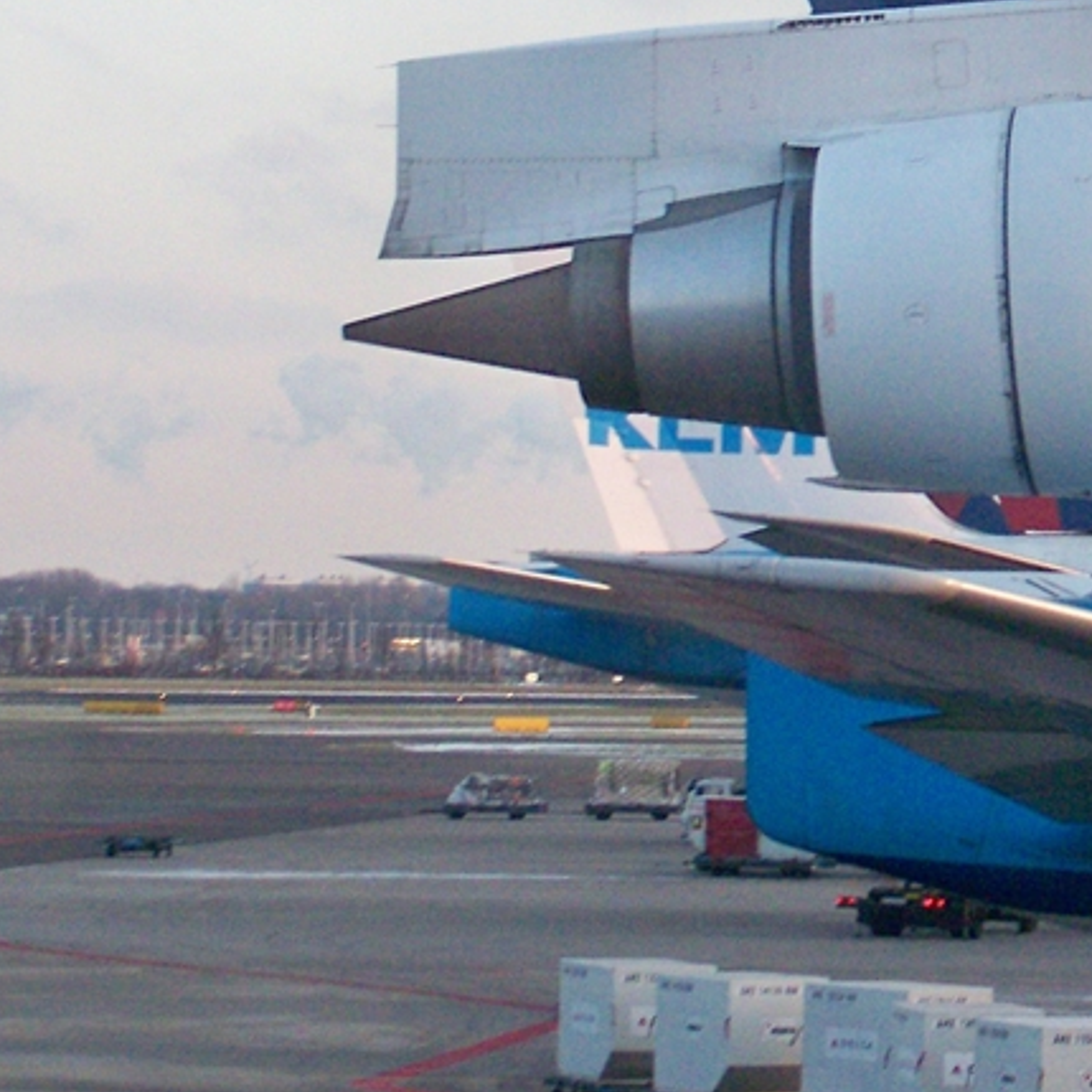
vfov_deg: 7.4
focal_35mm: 237
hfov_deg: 7.3
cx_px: 1239
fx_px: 8459
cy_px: 244
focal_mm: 17.6
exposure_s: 1/250
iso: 250
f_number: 3.2
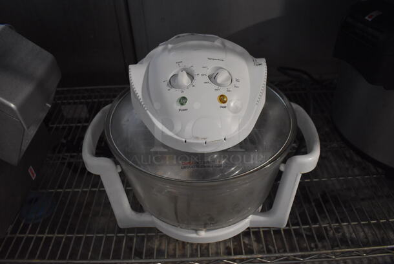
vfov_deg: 48.0
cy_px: 132
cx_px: 197
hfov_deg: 67.3
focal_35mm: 27
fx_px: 296
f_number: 3.5
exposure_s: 1/125
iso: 3200
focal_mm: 18
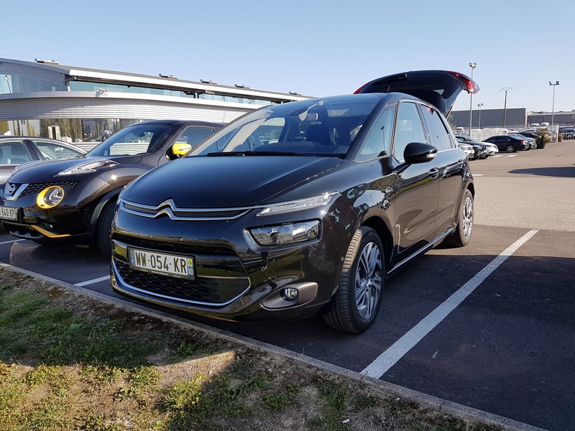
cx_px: 288
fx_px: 432
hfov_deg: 67.3
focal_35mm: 26
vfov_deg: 53.1
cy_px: 216
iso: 40
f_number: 1.7
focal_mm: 4.2
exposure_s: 1/1036
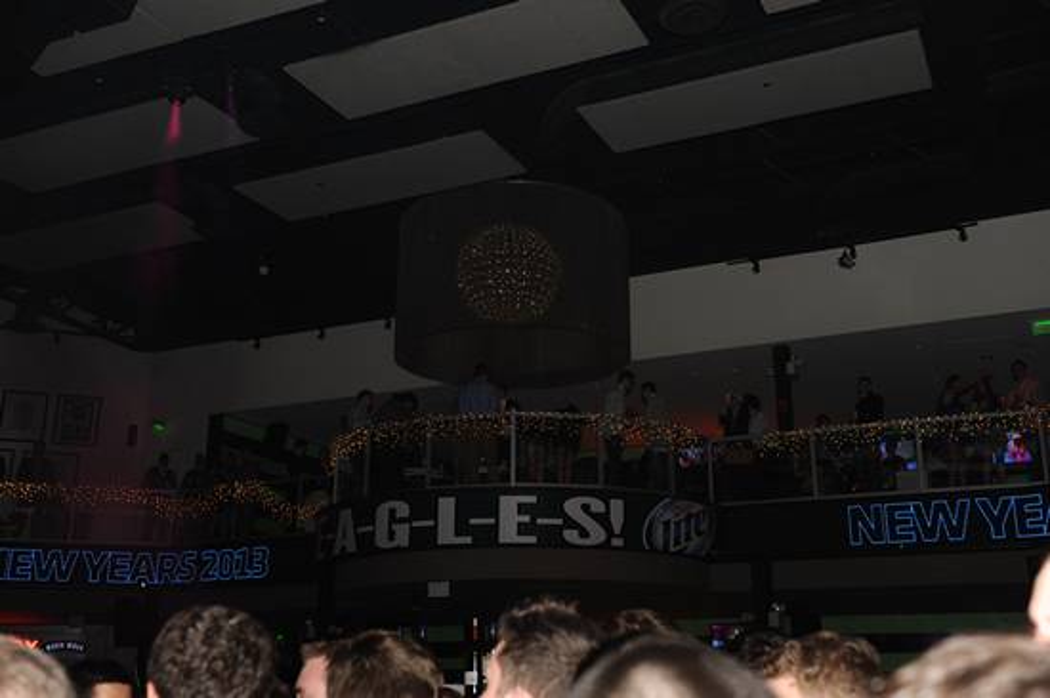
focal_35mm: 40
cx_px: 525
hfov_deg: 48.5
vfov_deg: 33.4
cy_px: 349
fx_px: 1166
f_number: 4.8
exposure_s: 1/250
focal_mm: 40
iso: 1100
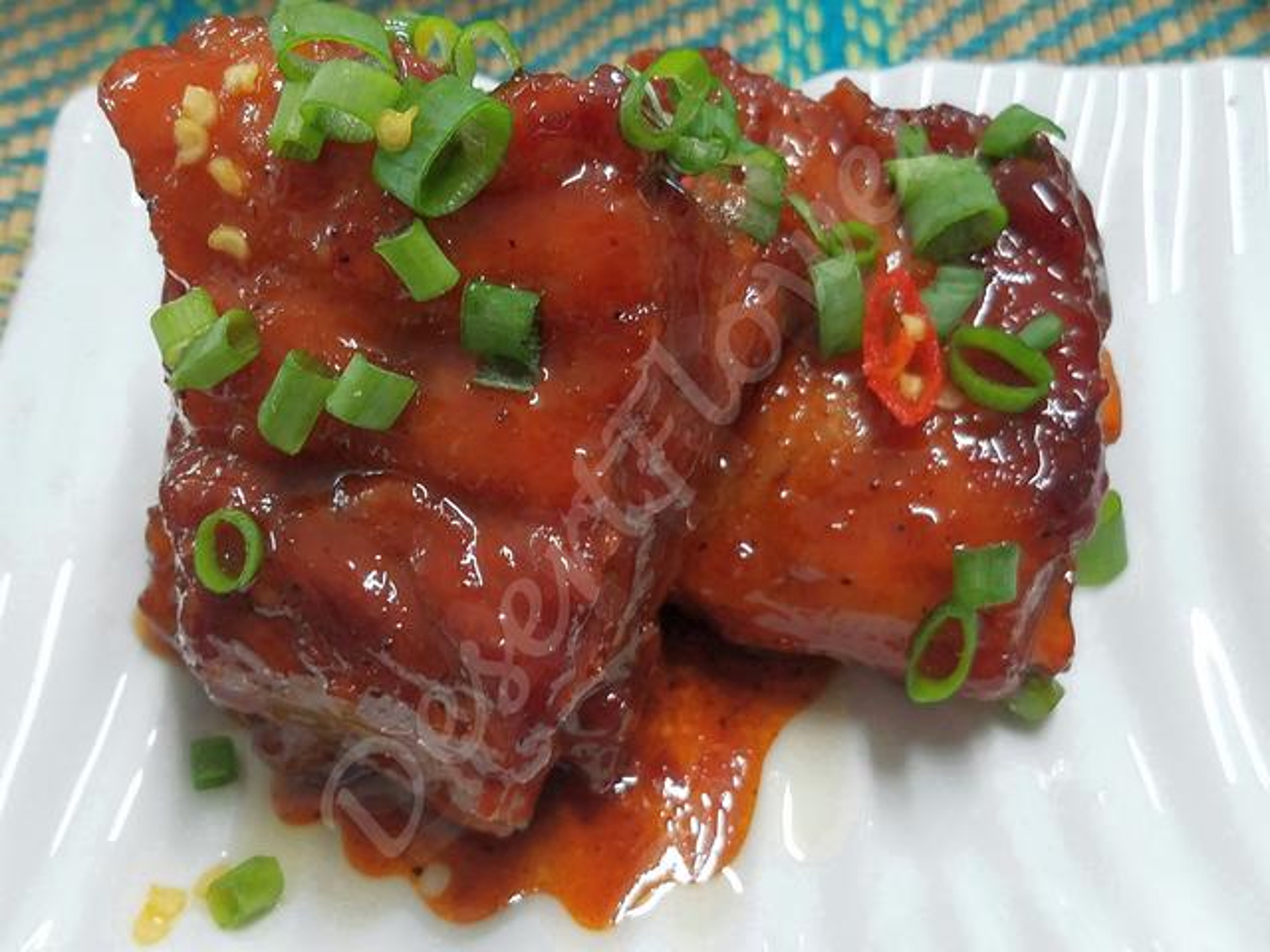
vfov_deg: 53.1
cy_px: 476
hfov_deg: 67.3
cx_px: 635
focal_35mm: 26
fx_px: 954
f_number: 1.7
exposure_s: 1/24
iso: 160
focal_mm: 4.2
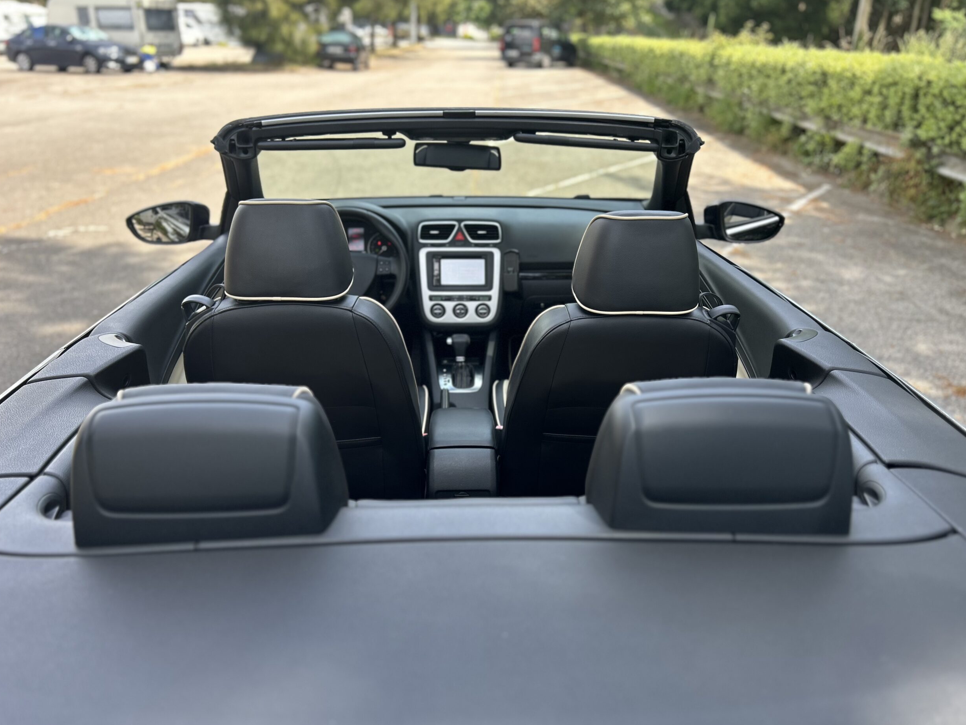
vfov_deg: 51.4
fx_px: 754
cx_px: 477
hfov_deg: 65.3
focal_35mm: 27
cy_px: 372
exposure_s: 1/588
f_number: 1.5
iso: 50
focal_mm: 5.7
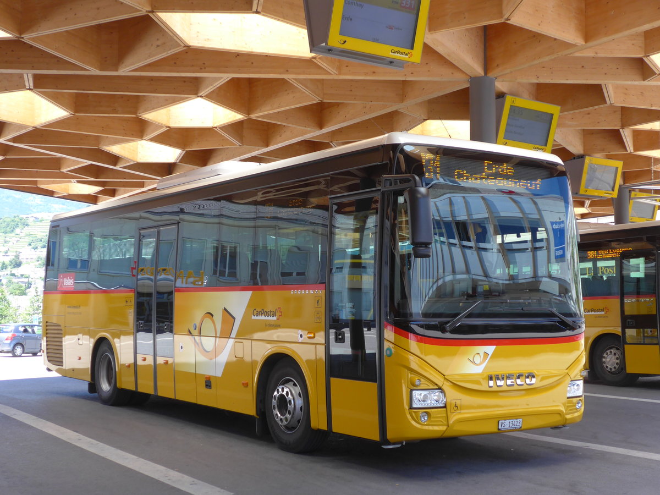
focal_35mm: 49
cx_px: 330
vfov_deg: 29.7
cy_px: 248
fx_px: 934
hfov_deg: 38.9
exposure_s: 1/200
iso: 160
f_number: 3.2
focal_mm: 10.1
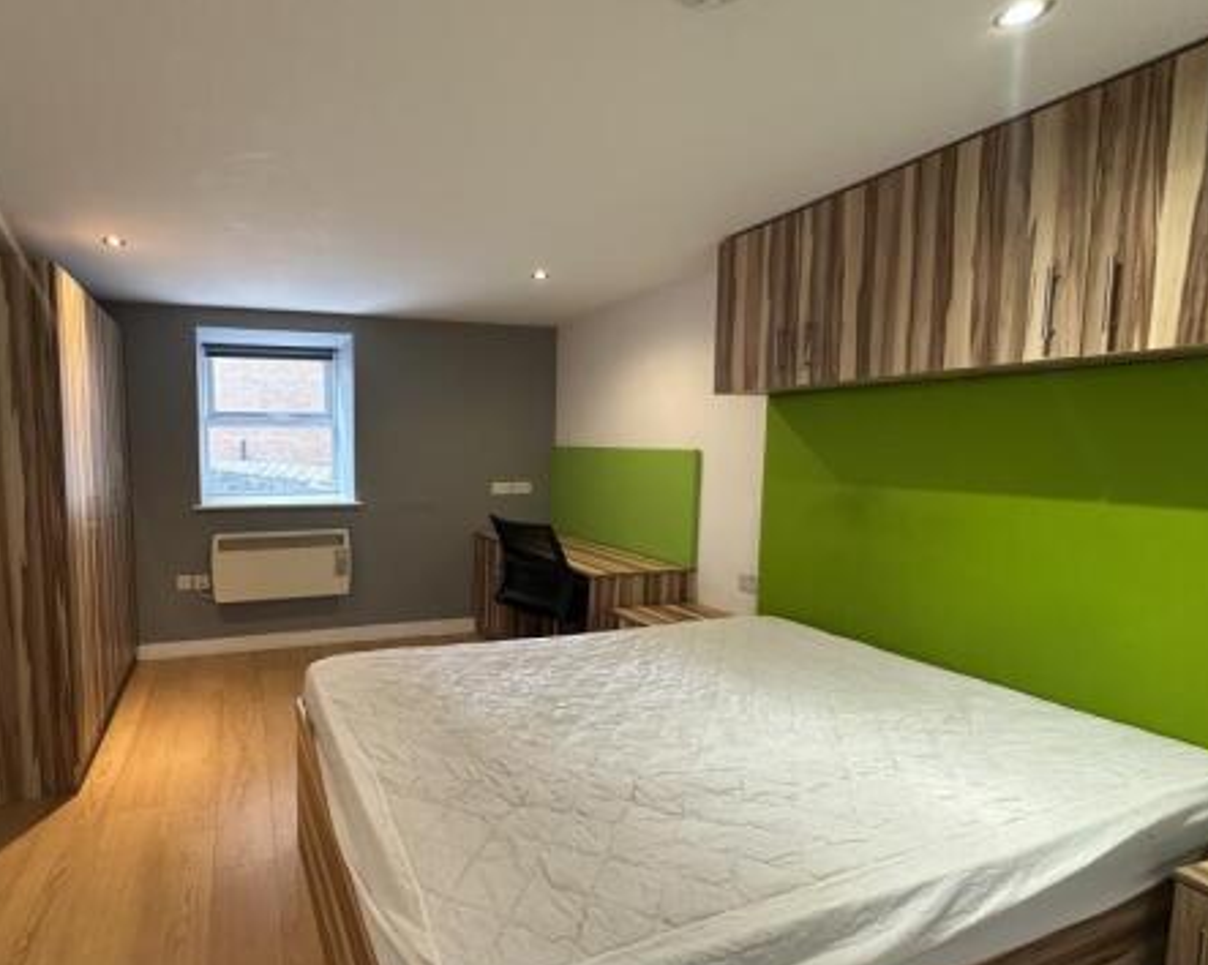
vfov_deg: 73.7
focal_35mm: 18
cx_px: 429
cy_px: 503
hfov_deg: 84.2
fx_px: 643
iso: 250
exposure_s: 1/50
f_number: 2.2
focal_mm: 2.22
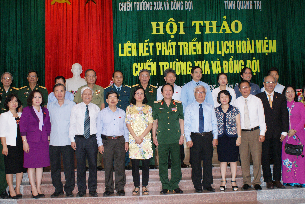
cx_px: 152
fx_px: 331
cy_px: 102
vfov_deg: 34.3
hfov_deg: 49.5
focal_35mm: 39
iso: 400
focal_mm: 26
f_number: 5.6
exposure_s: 1/60
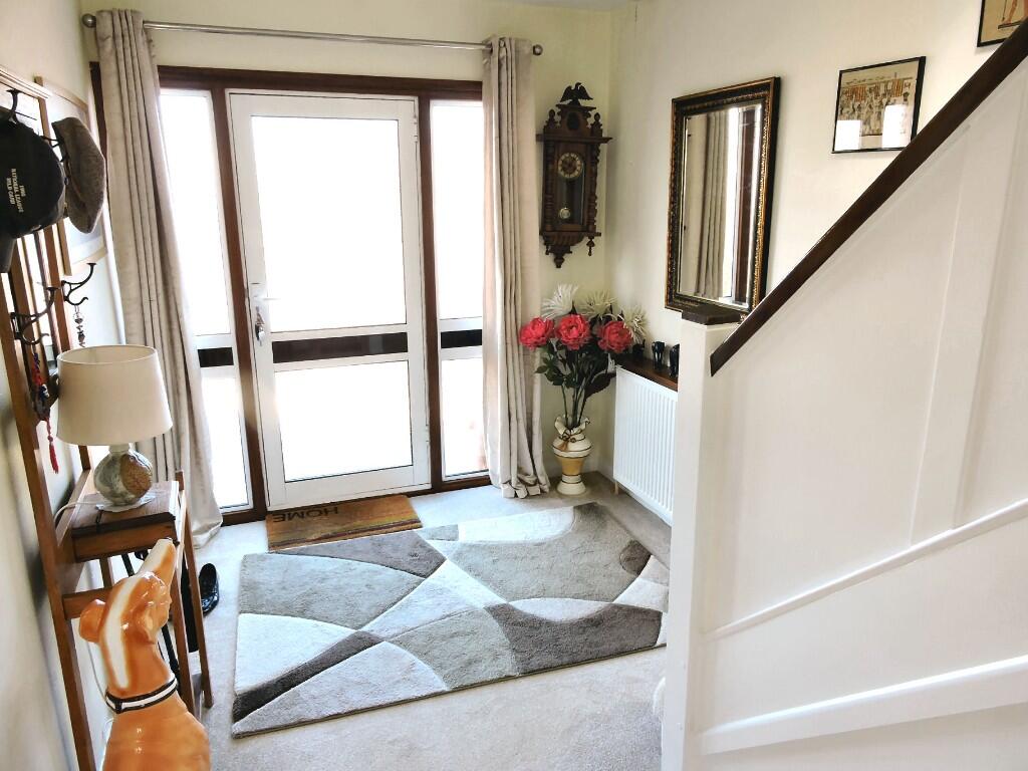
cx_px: 514
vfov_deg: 56.8
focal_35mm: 24
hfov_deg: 71.6
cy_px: 386
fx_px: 713
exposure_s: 1/30
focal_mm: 4.3
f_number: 3.3
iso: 140
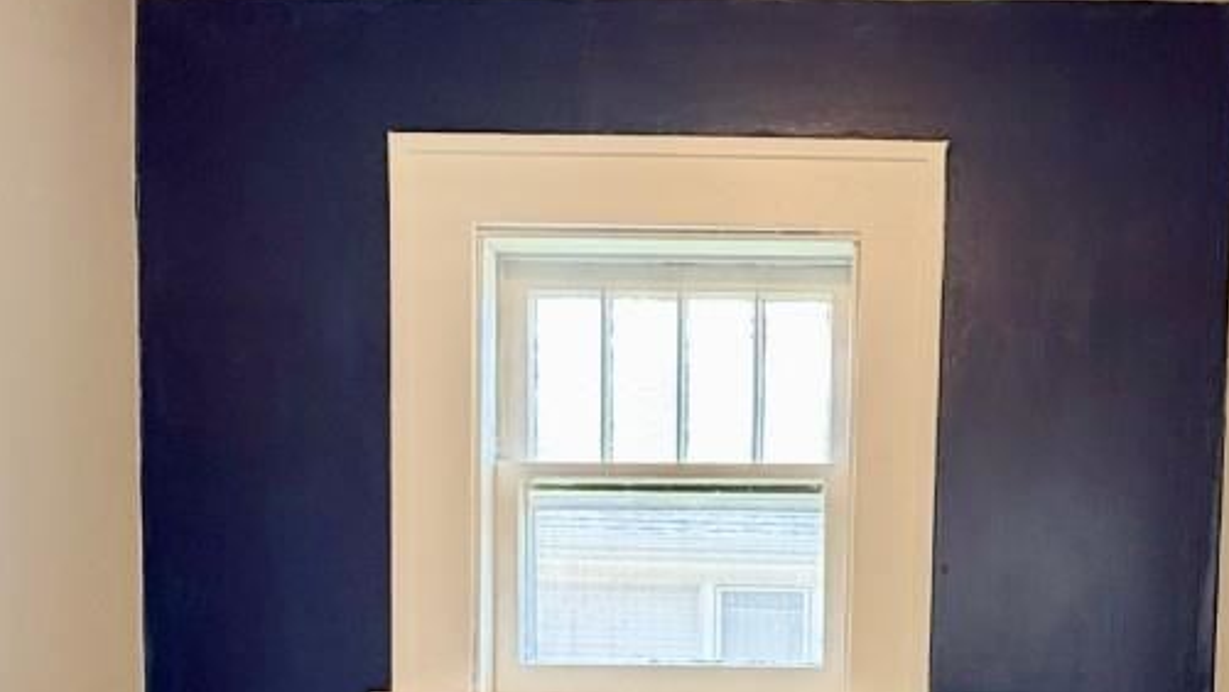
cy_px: 790
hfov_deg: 49.9
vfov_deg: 27.4
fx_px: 1271
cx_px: 893
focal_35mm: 39
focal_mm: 2.22
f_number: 2.2
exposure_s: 1/60
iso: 200
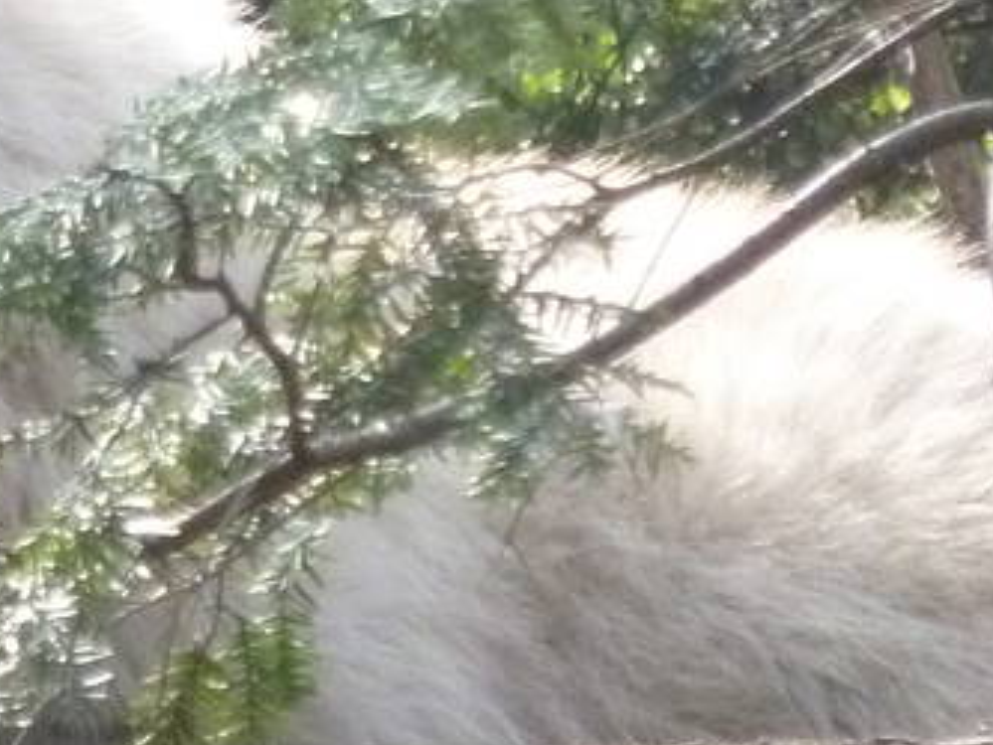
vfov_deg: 1.4
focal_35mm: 1082
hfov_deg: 1.8
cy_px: -74
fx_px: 31050
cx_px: -236
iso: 500
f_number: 4.6
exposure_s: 1/320
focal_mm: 37
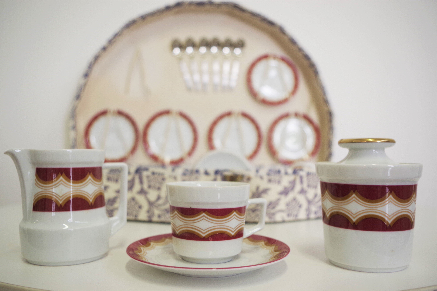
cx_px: 218
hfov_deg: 55.8
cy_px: 146
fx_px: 413
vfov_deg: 38.9
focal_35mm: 34
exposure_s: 1/60
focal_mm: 23.13
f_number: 4
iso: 200
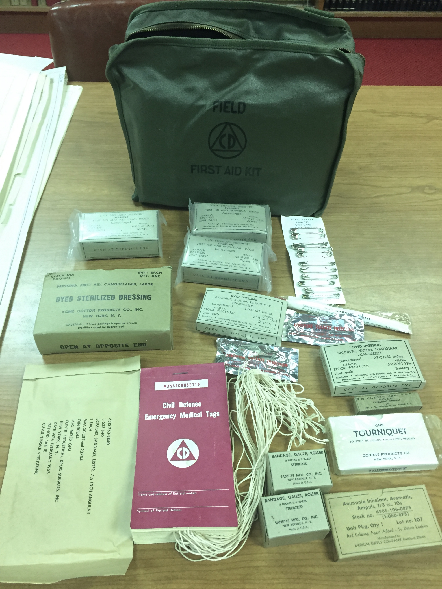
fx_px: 494
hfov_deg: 48.2
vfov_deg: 61.7
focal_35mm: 29
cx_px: 221
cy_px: 294
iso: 160
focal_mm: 4.15
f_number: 2.2
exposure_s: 1/30
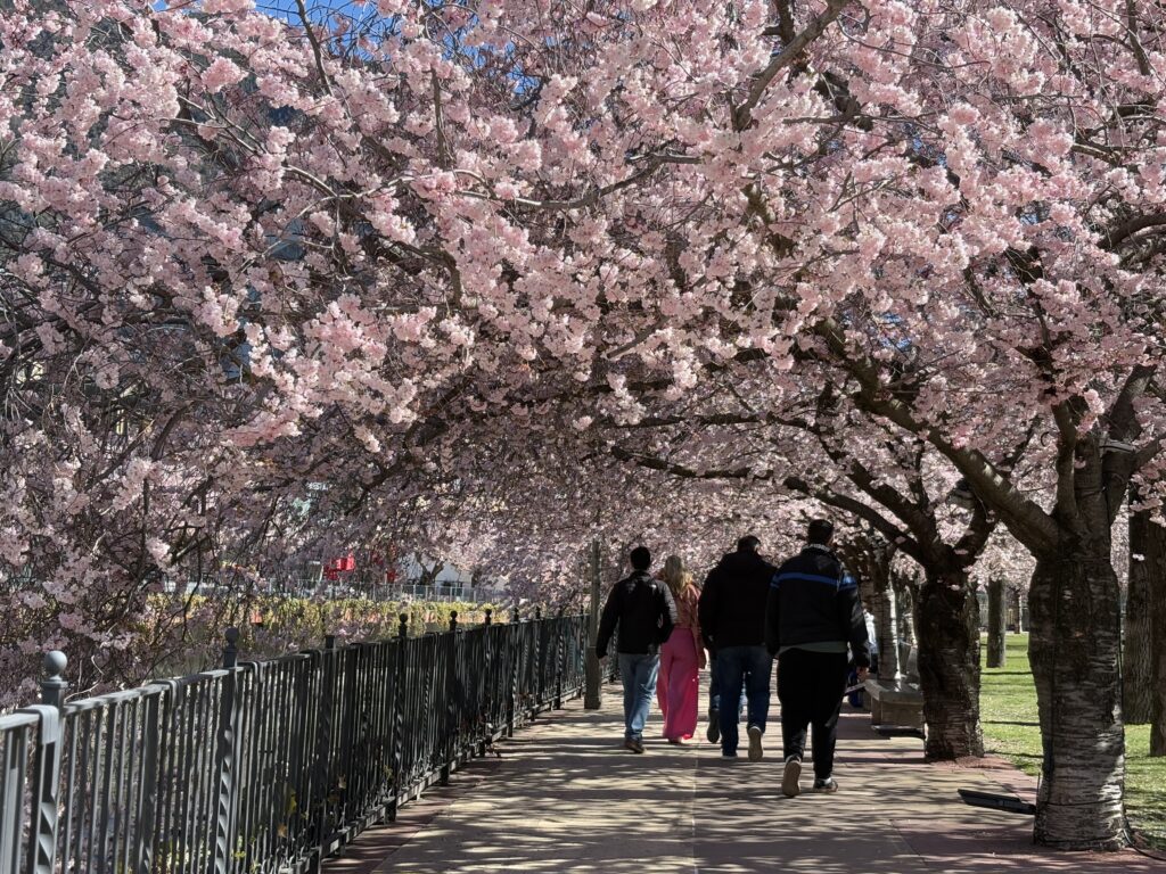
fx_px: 1752
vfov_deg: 28.0
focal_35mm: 52
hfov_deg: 36.8
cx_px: 583
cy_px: 437
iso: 32
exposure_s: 1/1218
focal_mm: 5.96
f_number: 1.6
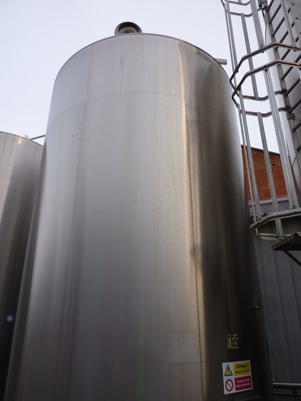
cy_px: 200
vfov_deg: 69.4
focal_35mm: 25
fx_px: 290
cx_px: 150
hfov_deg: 54.9
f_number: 3.5
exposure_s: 1/100
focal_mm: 4.1
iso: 80
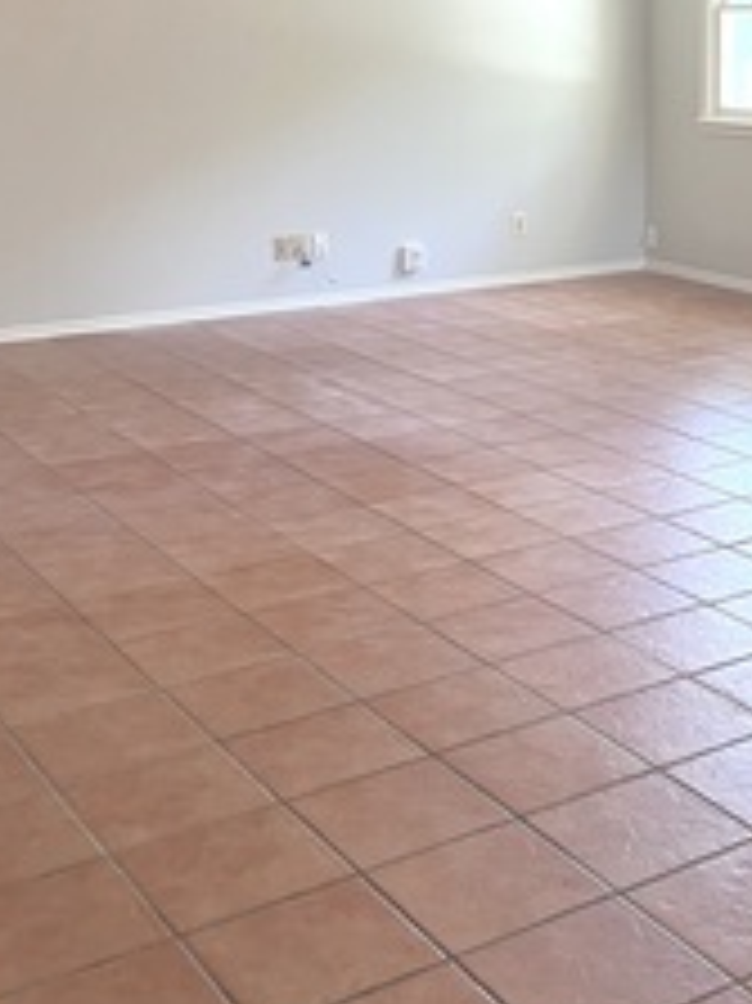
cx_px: 689
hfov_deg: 25.2
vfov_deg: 32.8
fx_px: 1624
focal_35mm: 56
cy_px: 126
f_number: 1.6
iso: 100
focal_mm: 5.1
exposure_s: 1/60
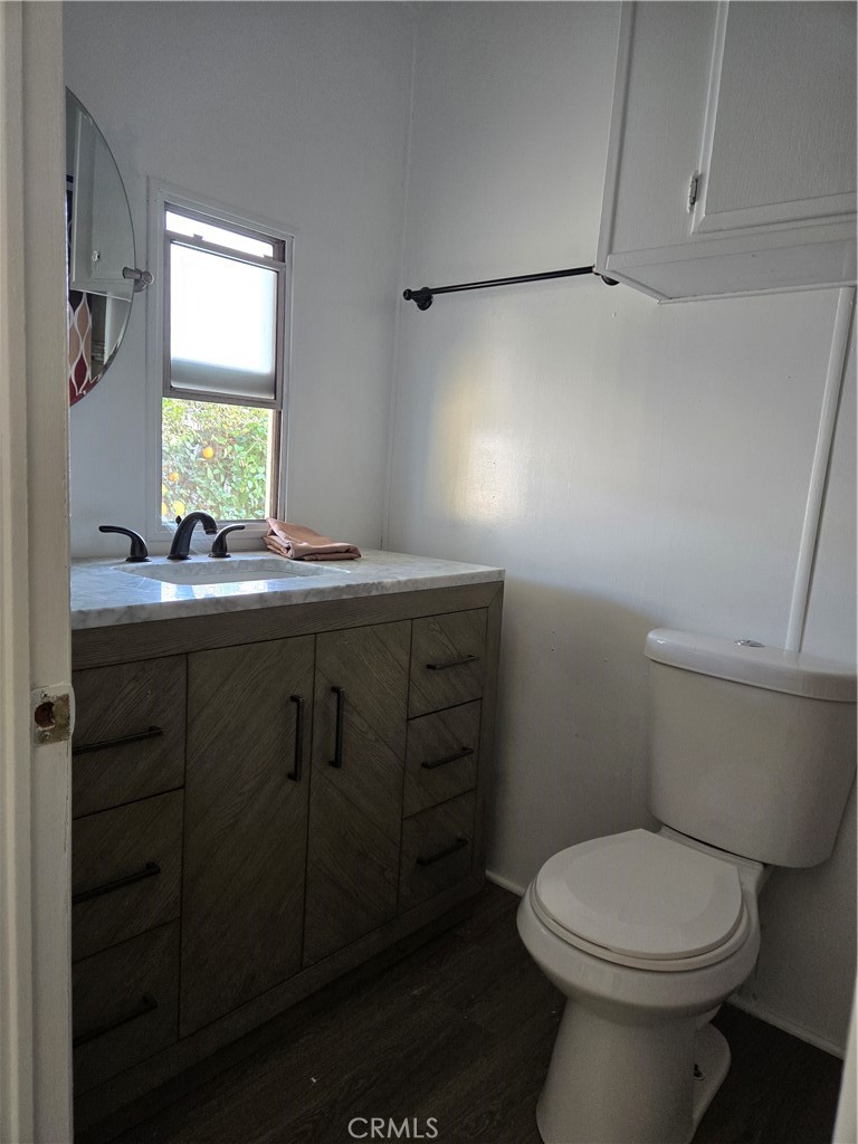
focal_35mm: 23
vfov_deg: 73.9
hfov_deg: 58.9
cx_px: 429
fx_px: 760
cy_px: 572
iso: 250
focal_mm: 5.4
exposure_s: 1/120
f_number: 1.8
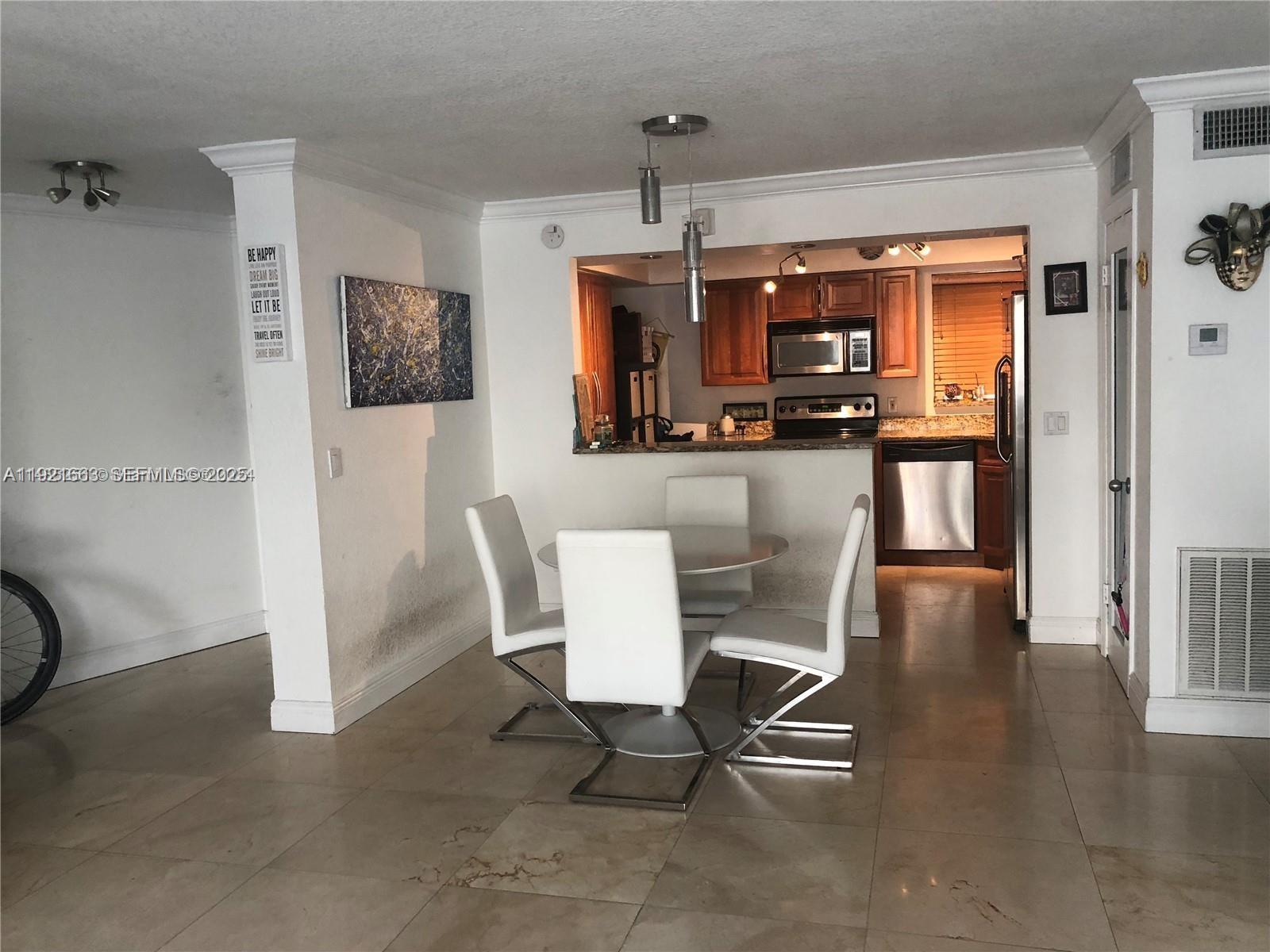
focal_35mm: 28
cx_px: 635
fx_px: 1027
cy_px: 476
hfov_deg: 63.4
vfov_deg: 49.7
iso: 40
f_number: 1.8
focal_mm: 4
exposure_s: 1/15
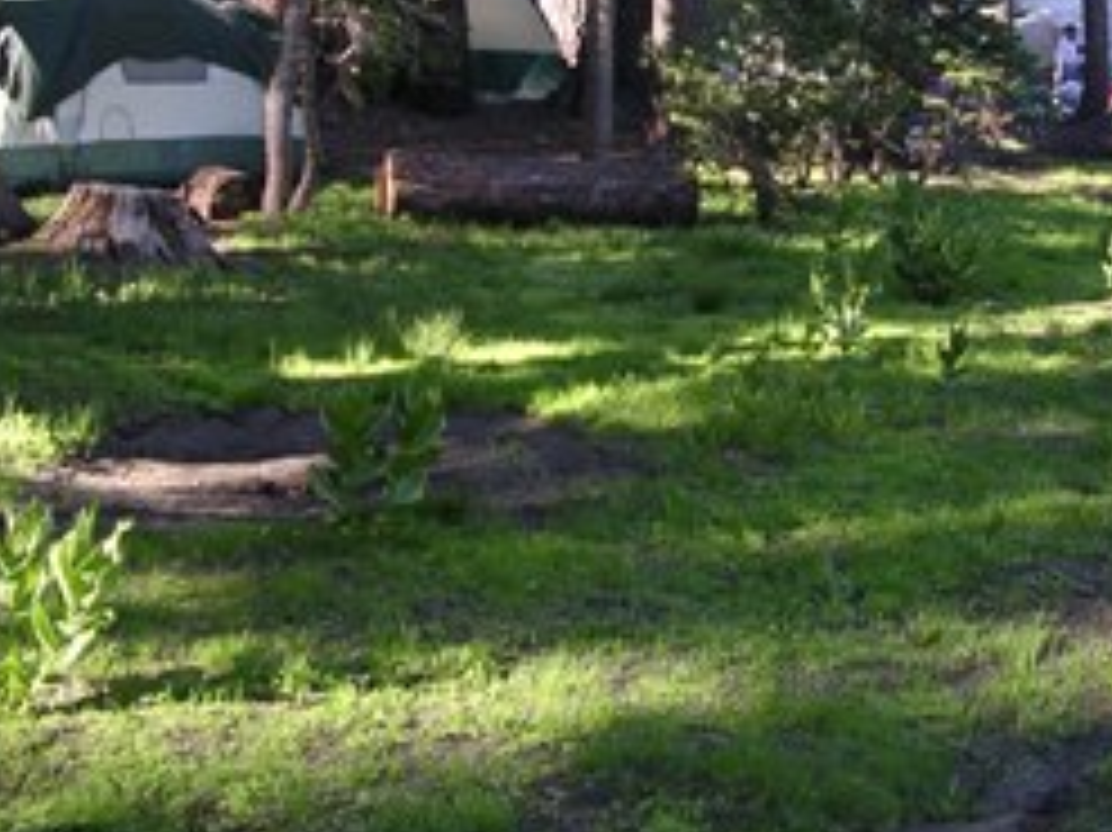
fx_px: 2215
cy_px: 175
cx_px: 810
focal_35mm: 69
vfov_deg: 21.1
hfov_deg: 27.8
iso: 100
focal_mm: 5.8
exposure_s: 1/79.1
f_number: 2.8
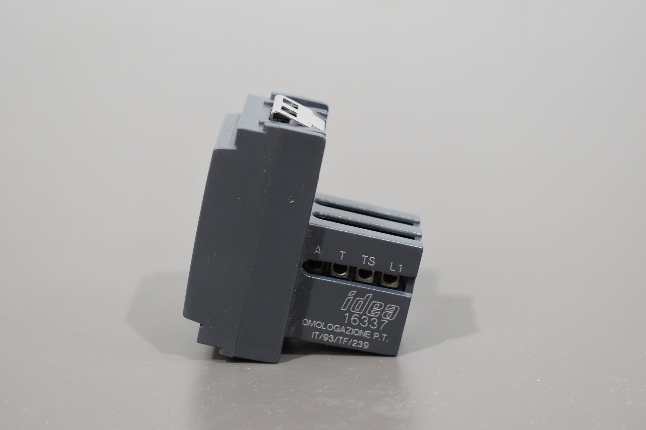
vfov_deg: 18.2
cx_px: 323
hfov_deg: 27.0
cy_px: 215
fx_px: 1346
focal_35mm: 75
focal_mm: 50
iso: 1000
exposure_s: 1/60
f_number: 5.6
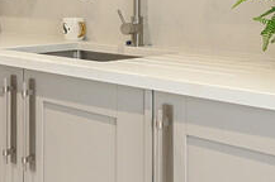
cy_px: 9
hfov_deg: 29.7
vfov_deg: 20.0
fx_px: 503
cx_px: 47
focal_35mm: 66
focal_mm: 14
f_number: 7.1
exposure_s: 1/5
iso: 400
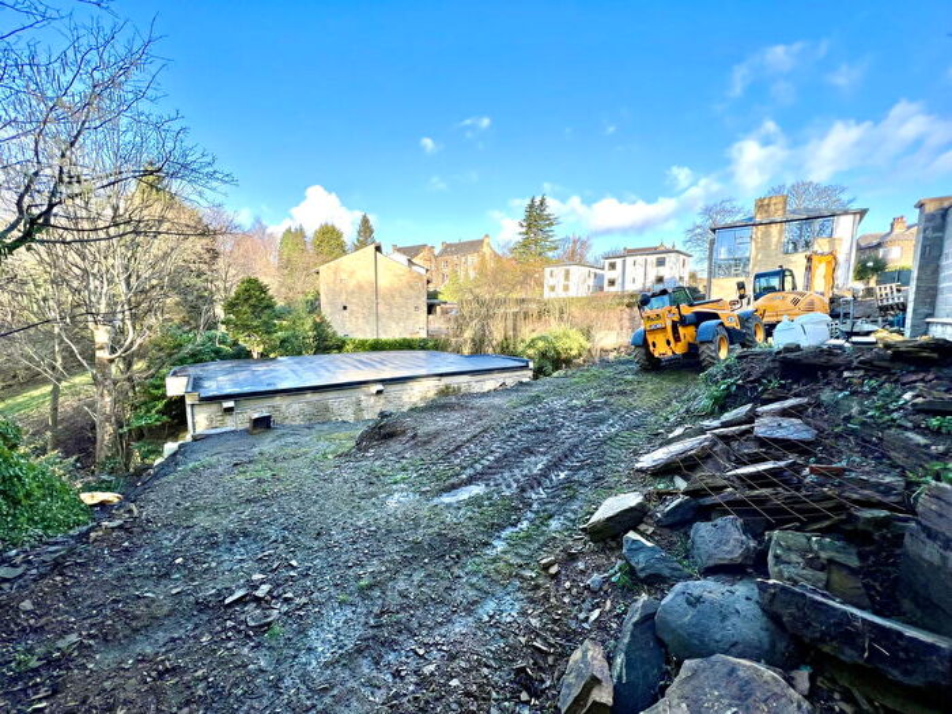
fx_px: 358
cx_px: 476
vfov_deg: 89.9
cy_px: 357
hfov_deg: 106.2
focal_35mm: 13
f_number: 1.8
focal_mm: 1.57
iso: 32
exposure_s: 1/419
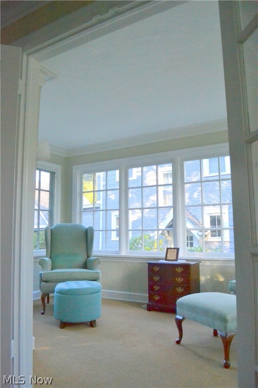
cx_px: 129
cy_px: 194
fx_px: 290
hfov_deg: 47.9
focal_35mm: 27
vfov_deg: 67.4
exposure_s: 1/500
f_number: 8
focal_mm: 18
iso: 3200
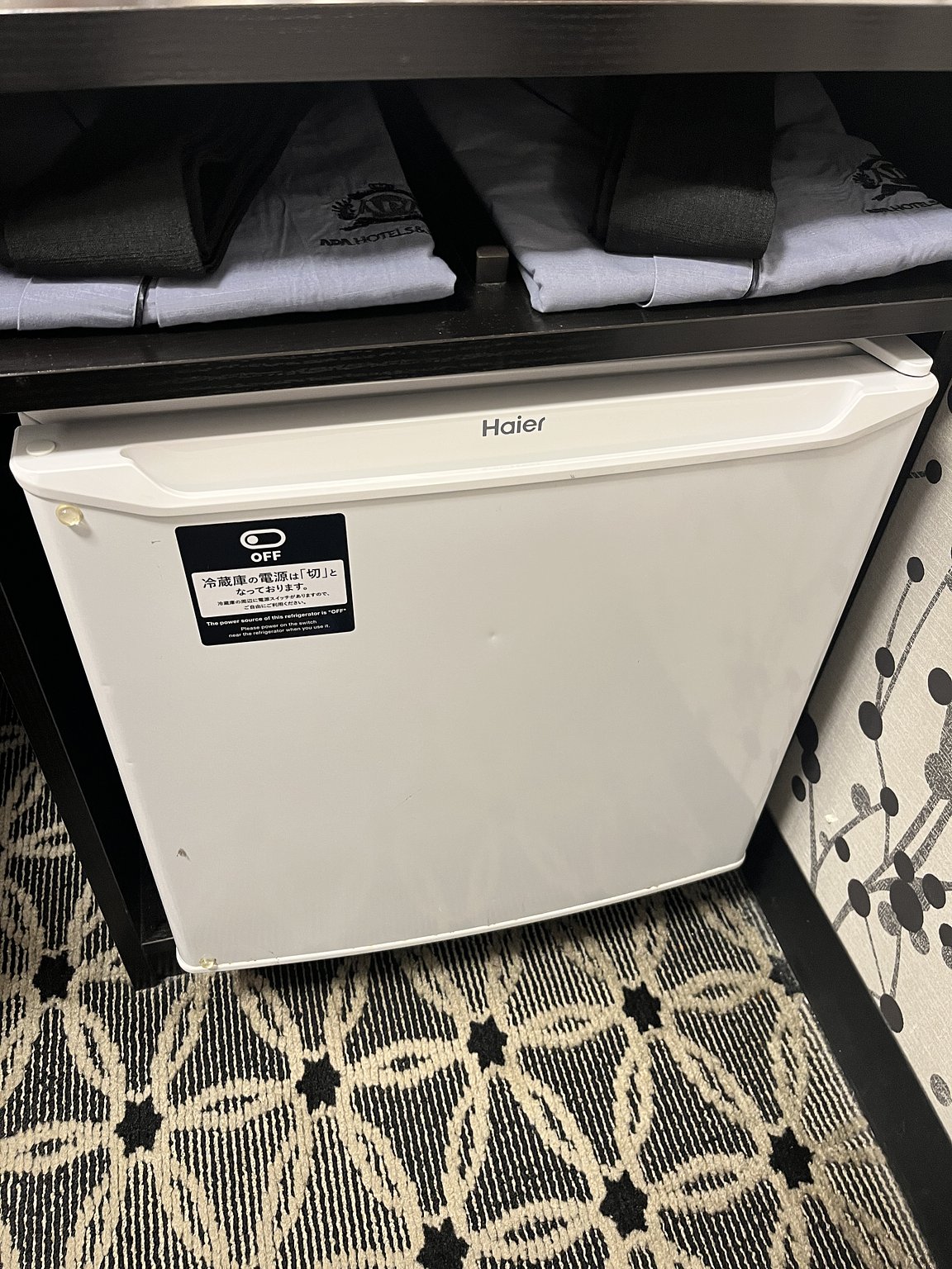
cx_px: 476
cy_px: 634
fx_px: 953
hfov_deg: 53.1
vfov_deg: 67.3
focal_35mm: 26
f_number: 1.6
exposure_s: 1/50
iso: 125
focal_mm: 5.1
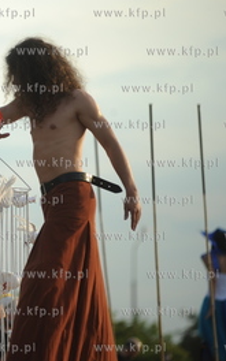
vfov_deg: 6.8
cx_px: -30
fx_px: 3045
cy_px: 180
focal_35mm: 309
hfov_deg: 4.2
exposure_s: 1/640
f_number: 4
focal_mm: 200
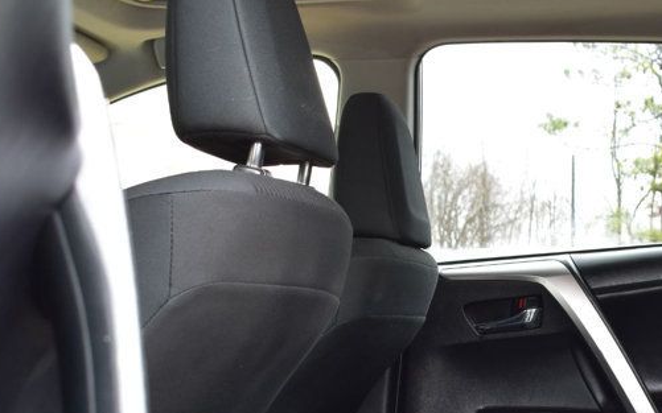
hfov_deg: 26.8
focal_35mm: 75
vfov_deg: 17.0
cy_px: 418
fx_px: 1353
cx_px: 551
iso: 500
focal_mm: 24
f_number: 6.3
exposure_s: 1/15
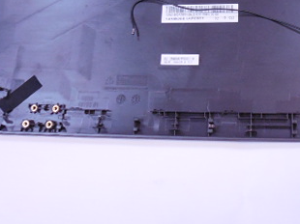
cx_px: 233
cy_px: -2
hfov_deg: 30.6
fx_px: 537
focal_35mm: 62
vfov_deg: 22.7
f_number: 3.8
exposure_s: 1/40
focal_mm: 5.3
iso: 800
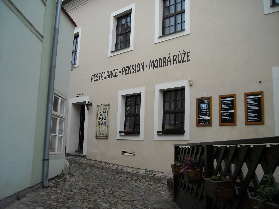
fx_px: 282
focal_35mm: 35
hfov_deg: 52.6
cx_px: 140
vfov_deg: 40.7
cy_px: 104
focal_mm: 5.7
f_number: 2.8
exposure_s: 1/228
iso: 64
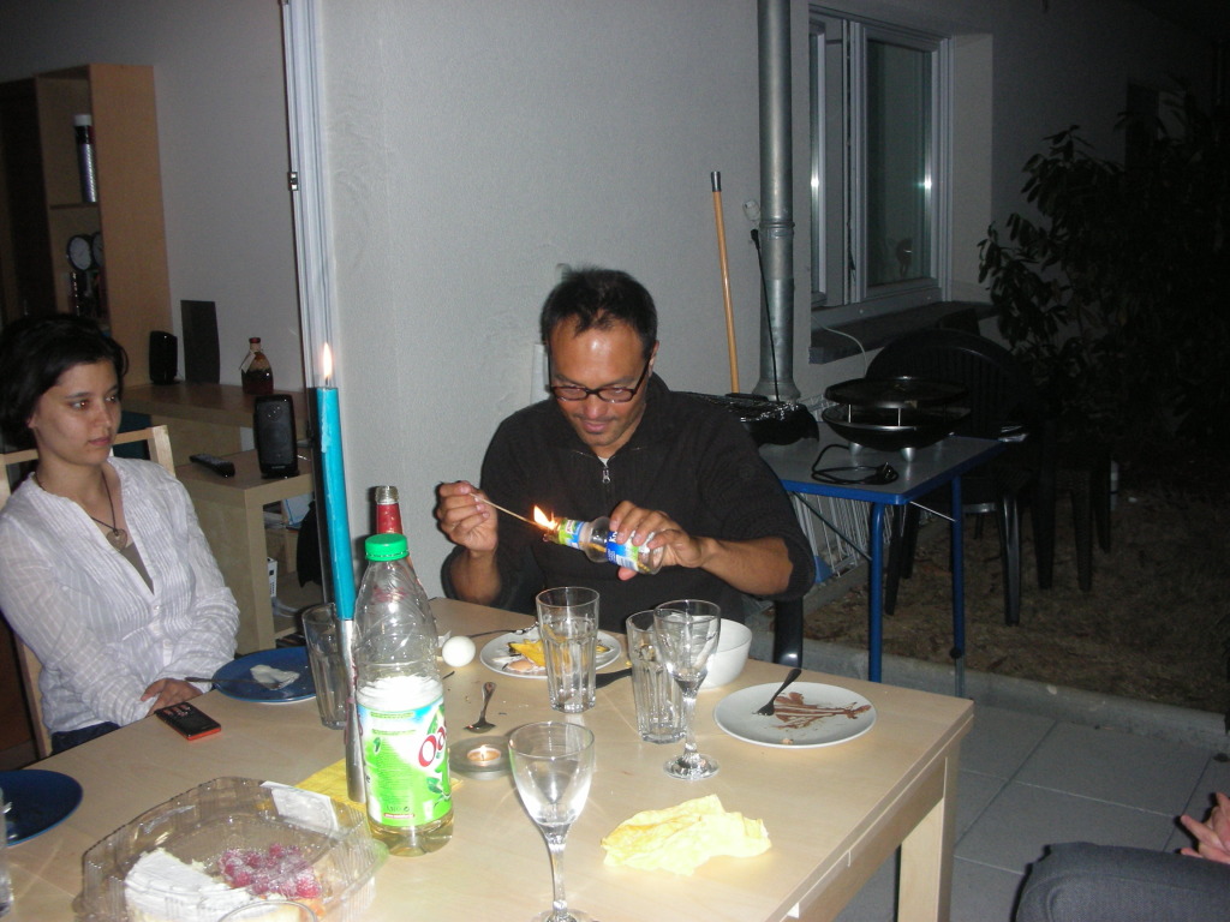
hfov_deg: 52.6
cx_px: 615
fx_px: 1244
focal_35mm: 35
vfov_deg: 40.7
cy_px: 461
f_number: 3
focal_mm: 5.8
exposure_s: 1/60.1
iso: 158
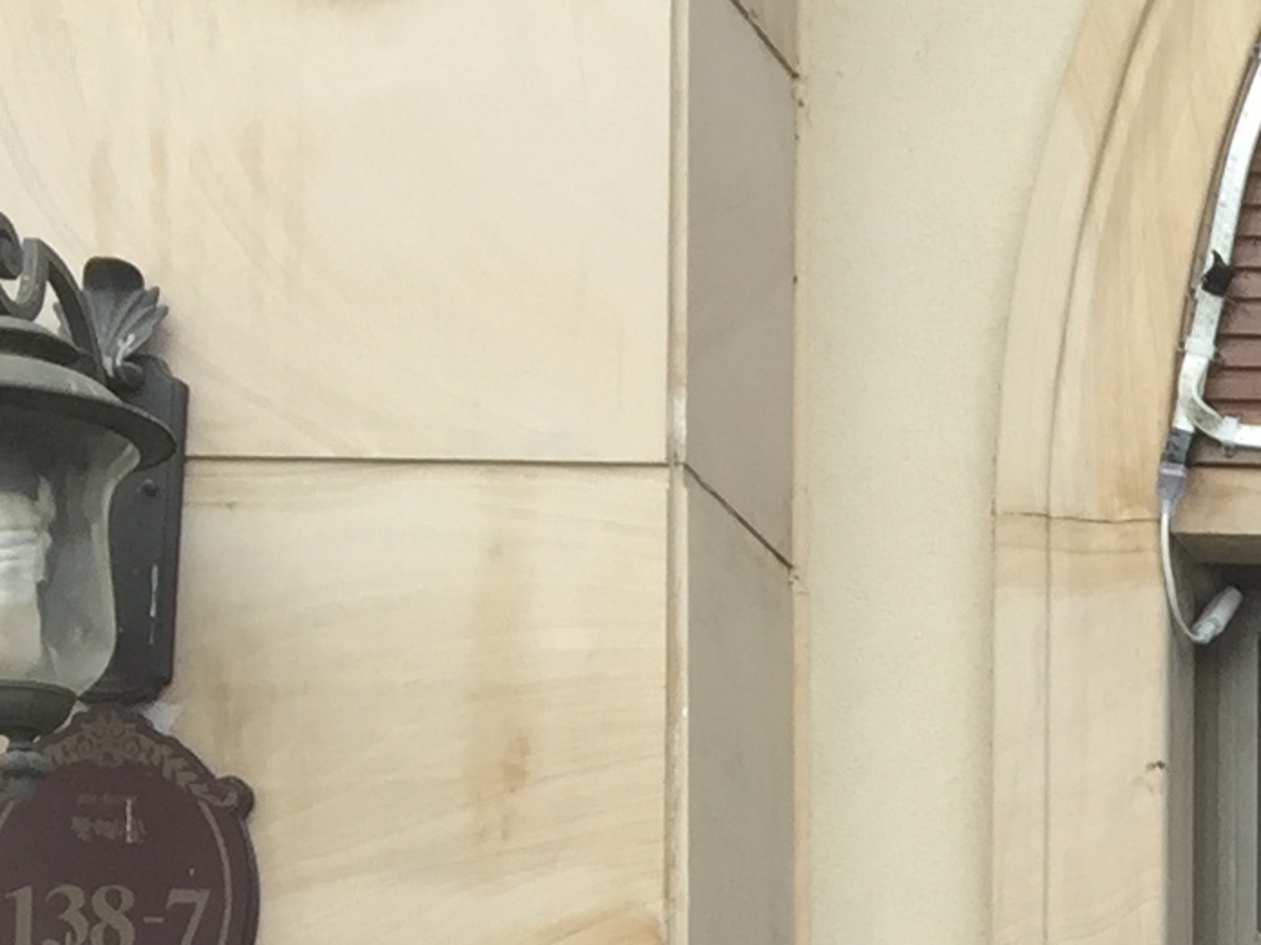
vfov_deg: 9.9
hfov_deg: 12.6
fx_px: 4954
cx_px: 2551
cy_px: 2019
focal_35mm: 136
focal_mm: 4.15
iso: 32
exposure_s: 1/115
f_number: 2.2
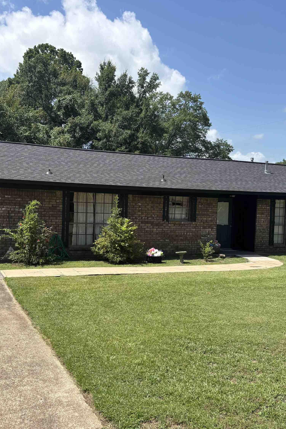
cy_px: 216
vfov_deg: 51.9
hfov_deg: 35.9
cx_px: 134
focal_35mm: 37
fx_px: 441
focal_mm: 5.96
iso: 50
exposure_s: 1/2710
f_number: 1.6
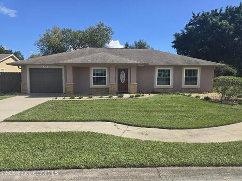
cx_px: 121
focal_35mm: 23
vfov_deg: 58.9
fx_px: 161
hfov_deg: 73.9
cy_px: 90
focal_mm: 6.3
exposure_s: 1/773
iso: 12
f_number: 1.7
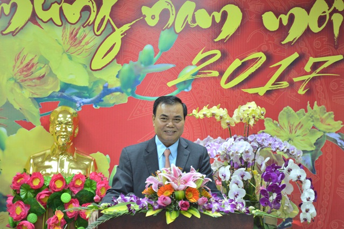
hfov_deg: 24.6
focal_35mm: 82
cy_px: 114
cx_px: 172
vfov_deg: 16.5
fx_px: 788
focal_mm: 55
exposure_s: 1/25
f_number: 5.6
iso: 800
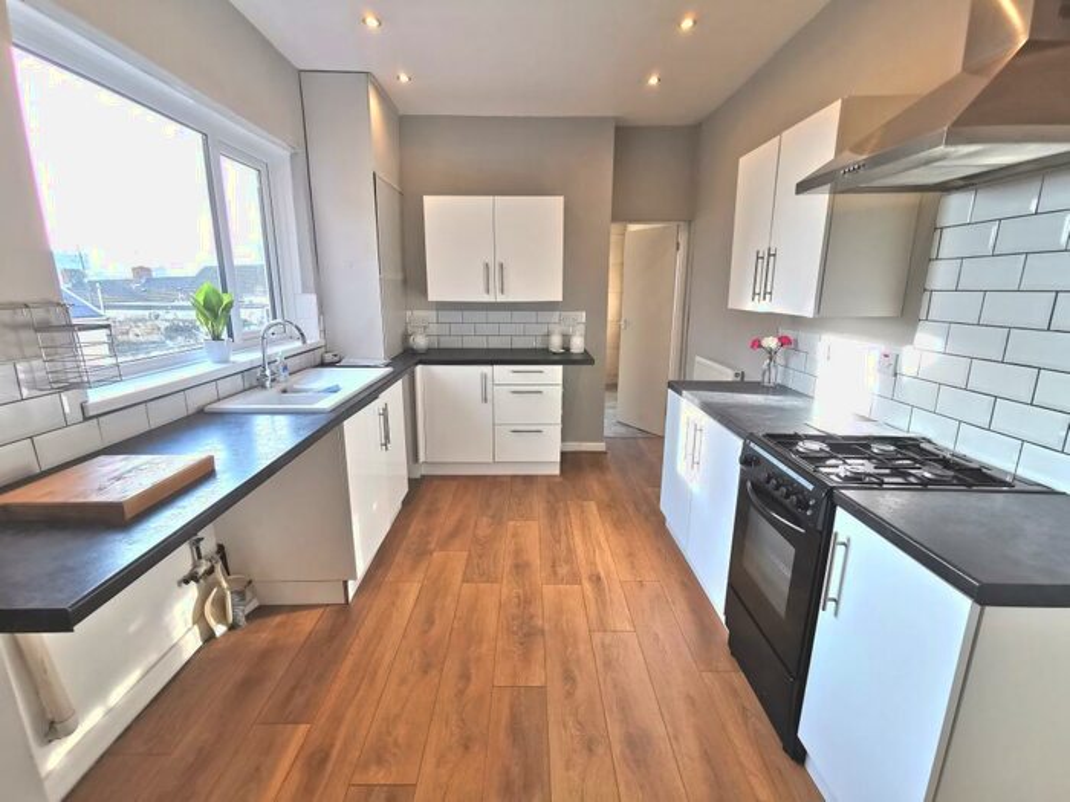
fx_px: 495
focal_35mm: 16
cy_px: 401
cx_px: 535
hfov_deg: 94.5
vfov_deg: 78.1
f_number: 2.2
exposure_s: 1/99.9
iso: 50
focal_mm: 2.35
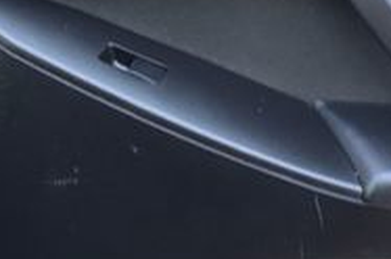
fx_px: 1225
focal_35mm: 113
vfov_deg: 12.1
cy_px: 163
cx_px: 468
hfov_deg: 17.3
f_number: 6.3
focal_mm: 22
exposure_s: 1/15
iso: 640
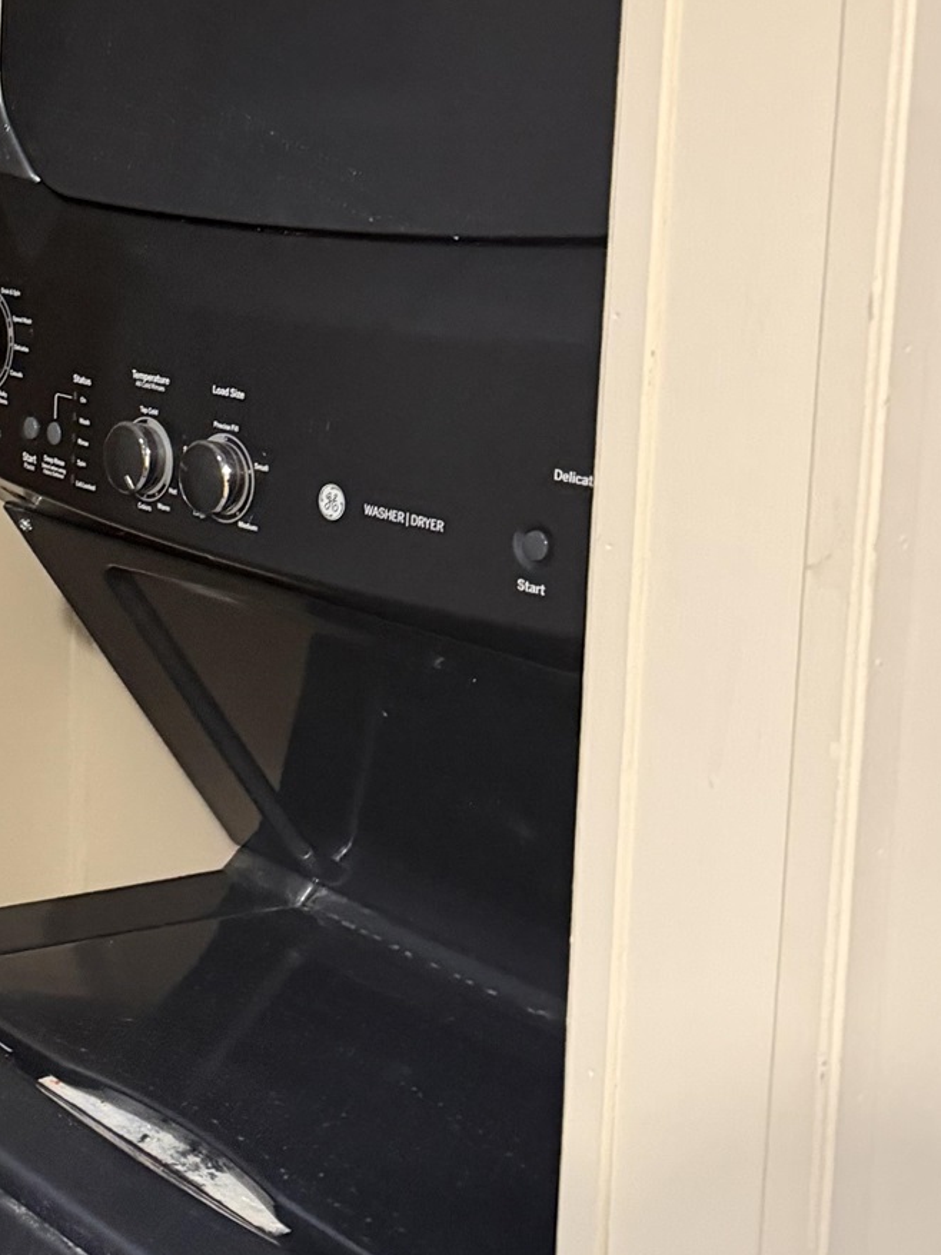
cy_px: 445
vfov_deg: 30.6
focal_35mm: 63
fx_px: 2285
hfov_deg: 21.5
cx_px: -207
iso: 800
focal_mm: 6.76
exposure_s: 1/40
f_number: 1.78
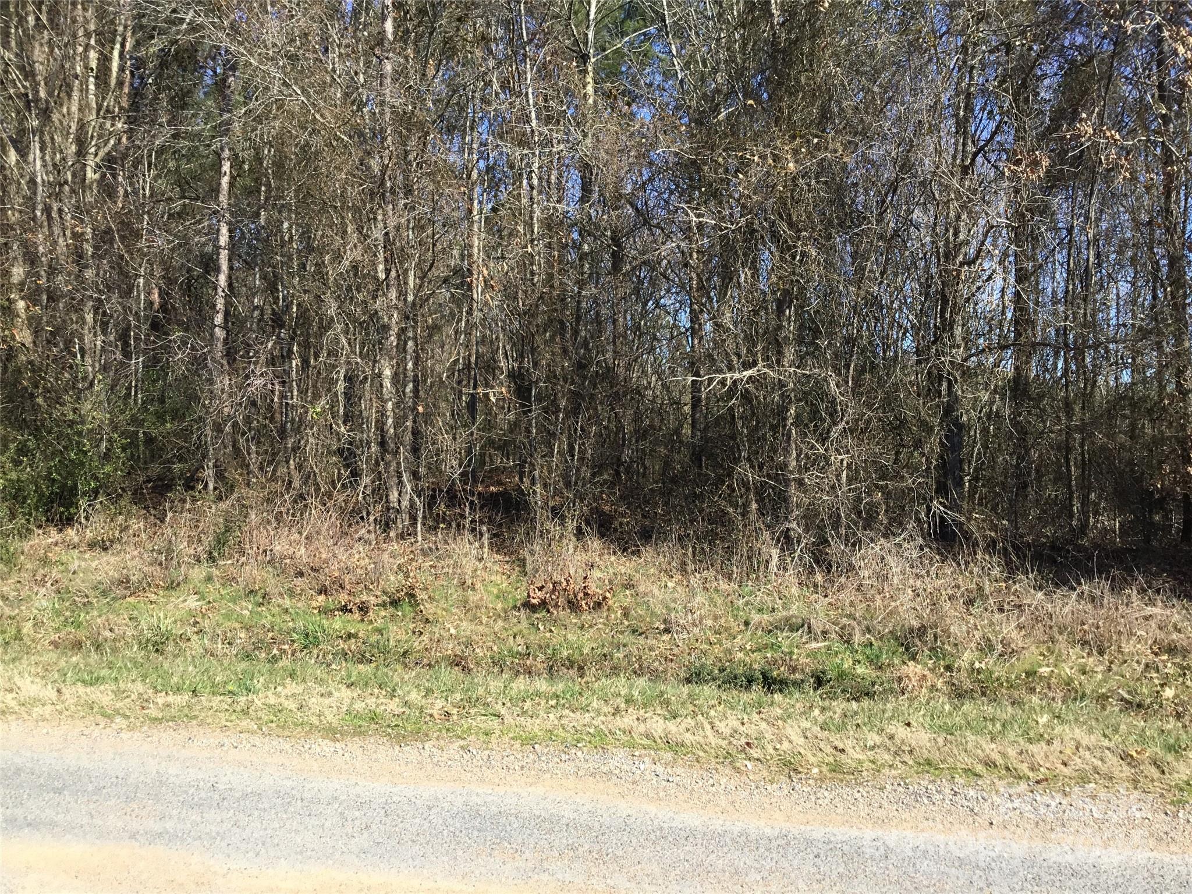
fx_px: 1067
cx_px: 596
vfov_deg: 45.4
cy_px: 447
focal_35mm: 31
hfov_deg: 58.4
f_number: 2.4
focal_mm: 3.3
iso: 25
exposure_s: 1/494
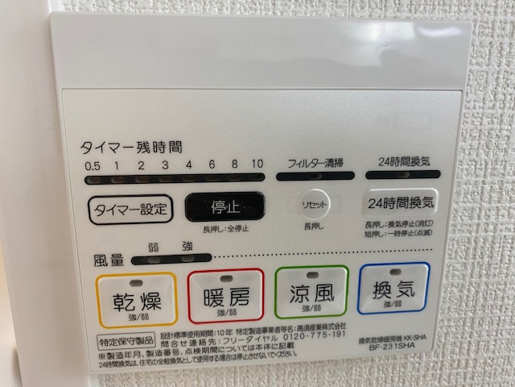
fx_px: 387
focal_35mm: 26
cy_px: 194
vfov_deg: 53.1
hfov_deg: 67.3
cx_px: 258
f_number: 1.8
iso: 100
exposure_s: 1/60
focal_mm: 4.25
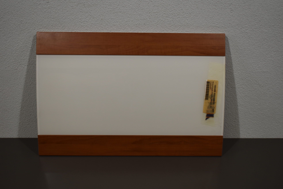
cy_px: 94
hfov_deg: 38.9
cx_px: 142
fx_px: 401
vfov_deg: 26.5
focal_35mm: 51
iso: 400
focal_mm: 34
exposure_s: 1/250
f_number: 5
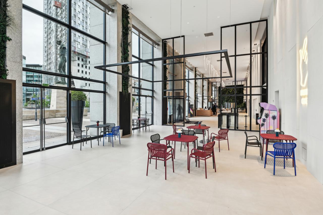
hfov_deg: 87.0
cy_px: 108
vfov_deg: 64.5
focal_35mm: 19
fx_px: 170
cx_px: 162
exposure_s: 1/8
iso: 200
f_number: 11
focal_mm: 19
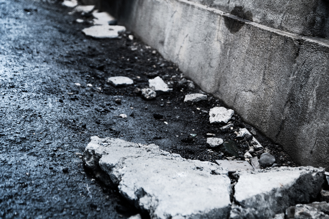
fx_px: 548
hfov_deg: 33.4
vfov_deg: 22.6
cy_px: 110
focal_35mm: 60
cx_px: 164
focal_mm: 40
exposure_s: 1/80
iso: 200
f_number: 2.8
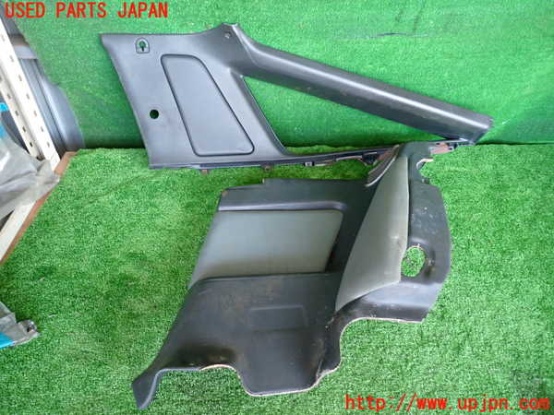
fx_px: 400
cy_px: 208
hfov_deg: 69.4
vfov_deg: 54.9
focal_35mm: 25
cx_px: 277
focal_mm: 4.5
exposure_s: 1/40
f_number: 2
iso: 250
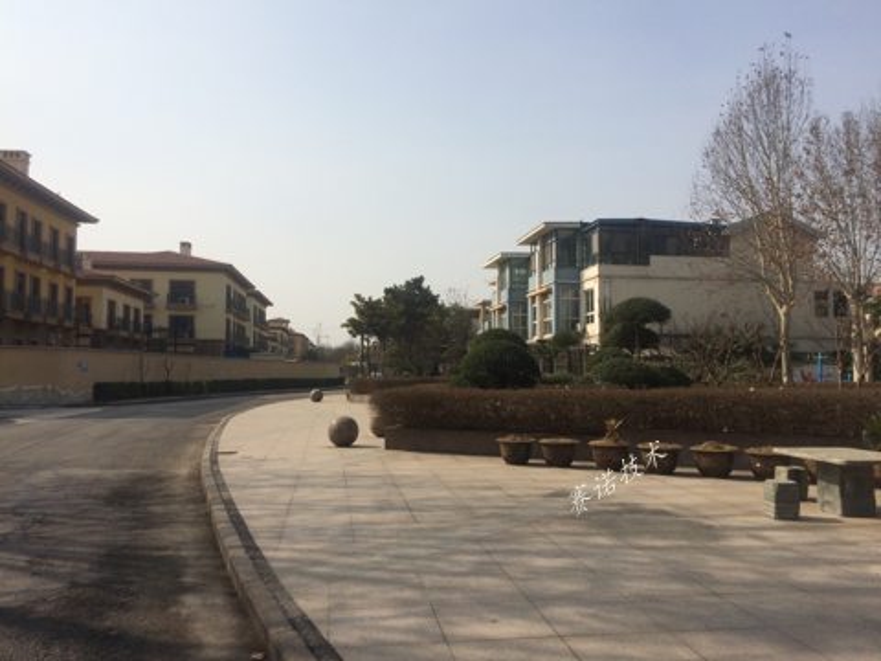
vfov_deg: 48.2
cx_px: 440
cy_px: 330
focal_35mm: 29
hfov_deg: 61.7
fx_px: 738
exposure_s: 1/4115
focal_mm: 4.15
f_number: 2.2
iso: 32
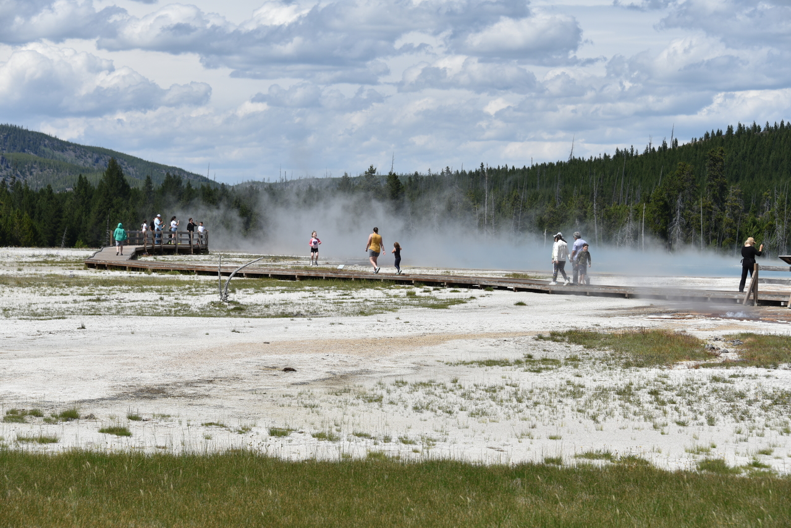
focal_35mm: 105
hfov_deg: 19.5
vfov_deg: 13.0
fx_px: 2307
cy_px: 264
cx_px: 396
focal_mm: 105
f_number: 9
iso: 100
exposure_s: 1/320
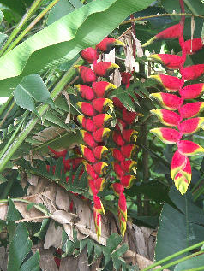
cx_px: 126
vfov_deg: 8.0
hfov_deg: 6.0
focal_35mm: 247
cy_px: 117
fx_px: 1940
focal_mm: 37.23
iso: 160
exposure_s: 1/125
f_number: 3.2
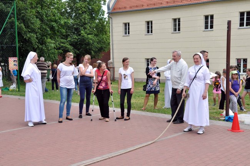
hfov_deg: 41.2
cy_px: 83
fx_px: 333
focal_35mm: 48
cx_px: 125
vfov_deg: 28.0
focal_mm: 32
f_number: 13
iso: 800
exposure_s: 1/500
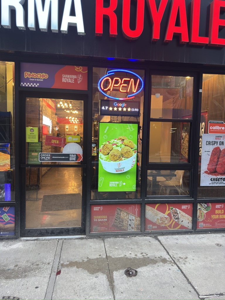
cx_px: 112
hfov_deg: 56.8
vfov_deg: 71.6
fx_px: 208
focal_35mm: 24
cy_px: 150
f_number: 1.78
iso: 125
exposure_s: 1/120
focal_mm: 6.76
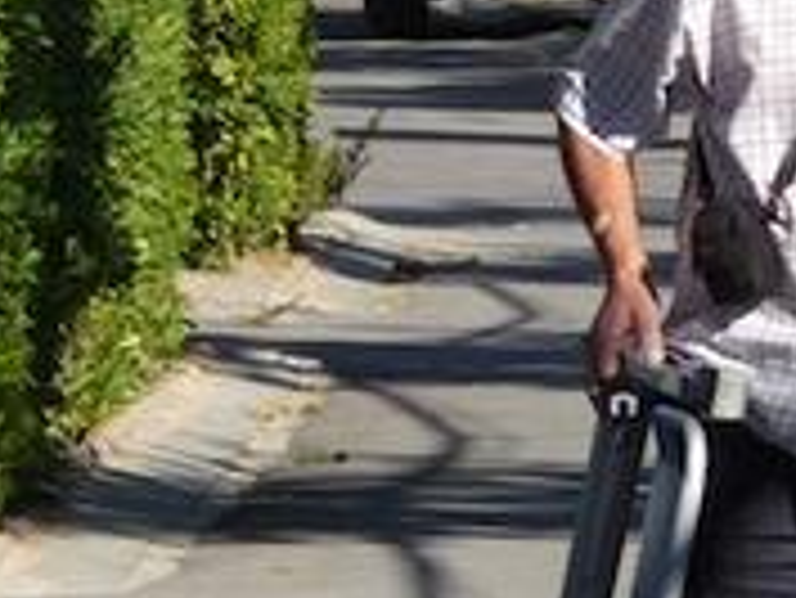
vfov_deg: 1.8
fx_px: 18961
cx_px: 1120
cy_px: 324
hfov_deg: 2.4
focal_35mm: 824
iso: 100
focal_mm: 39.2
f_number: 4.9
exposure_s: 1/500
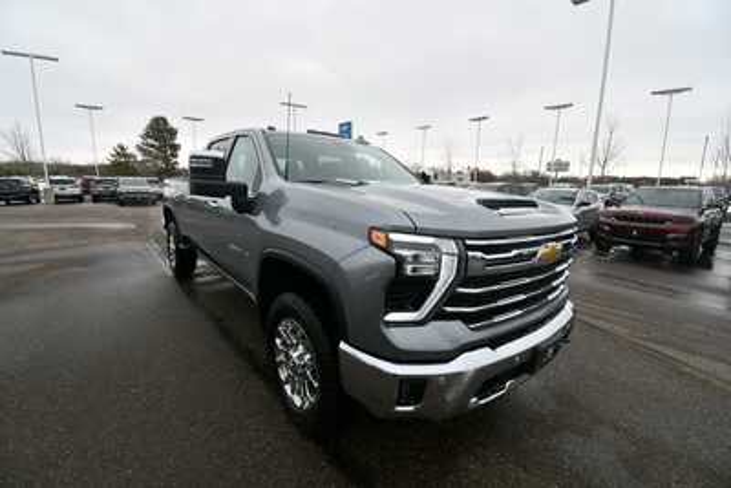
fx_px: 305
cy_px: 244
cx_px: 366
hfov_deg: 100.4
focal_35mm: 15
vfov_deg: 77.4
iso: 180
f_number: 8
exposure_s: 1/250
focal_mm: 10
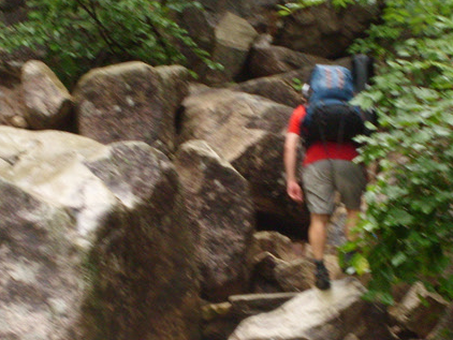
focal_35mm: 199
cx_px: 224
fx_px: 2606
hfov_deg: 9.9
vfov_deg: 7.5
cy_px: 173
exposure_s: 1/60
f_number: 4.9
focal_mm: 17.4
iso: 300
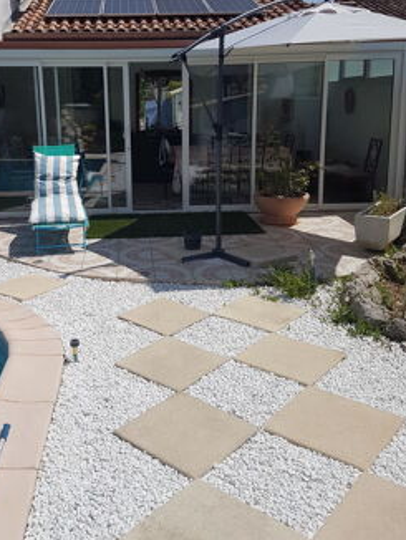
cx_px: 167
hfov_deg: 41.7
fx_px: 531
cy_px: 195
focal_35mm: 34
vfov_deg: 53.2
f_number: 1.7
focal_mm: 4.2
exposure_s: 1/4816
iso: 40
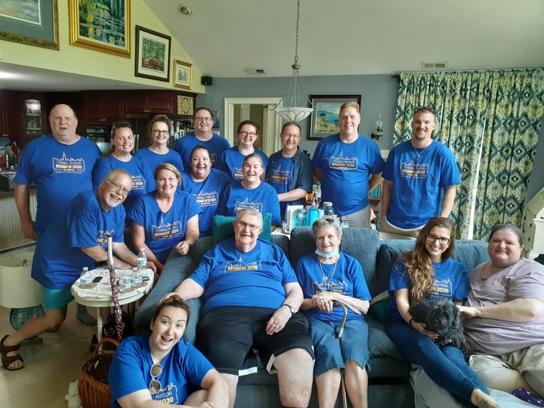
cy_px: 204
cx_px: 272
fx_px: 424
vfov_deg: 51.4
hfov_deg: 65.3
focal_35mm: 27
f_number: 1.9
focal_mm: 3.6
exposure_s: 1/60
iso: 200
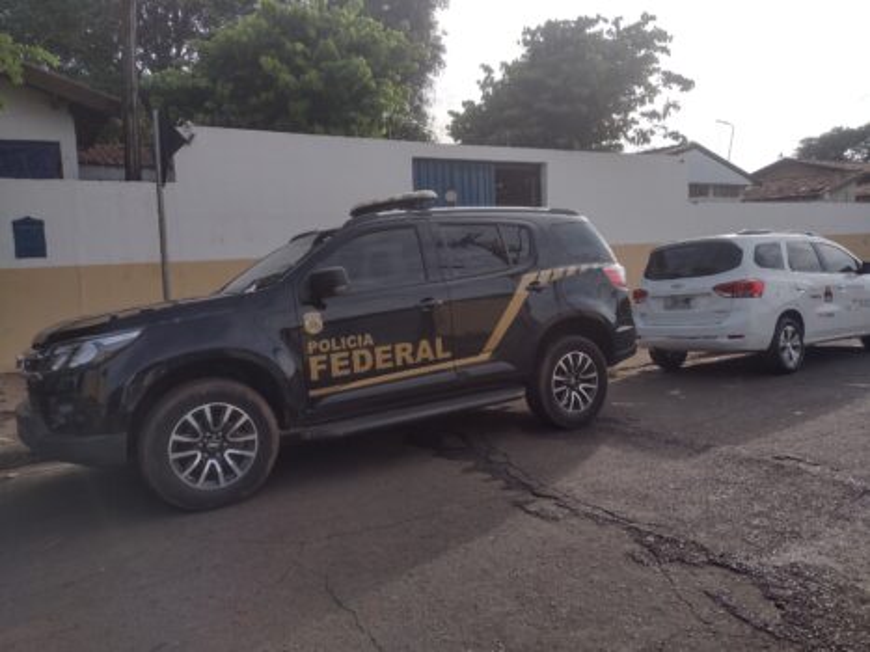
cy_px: 326
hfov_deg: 65.3
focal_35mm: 27
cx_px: 435
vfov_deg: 51.3
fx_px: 678
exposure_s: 1/2522
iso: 100
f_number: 1.7
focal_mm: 4.71
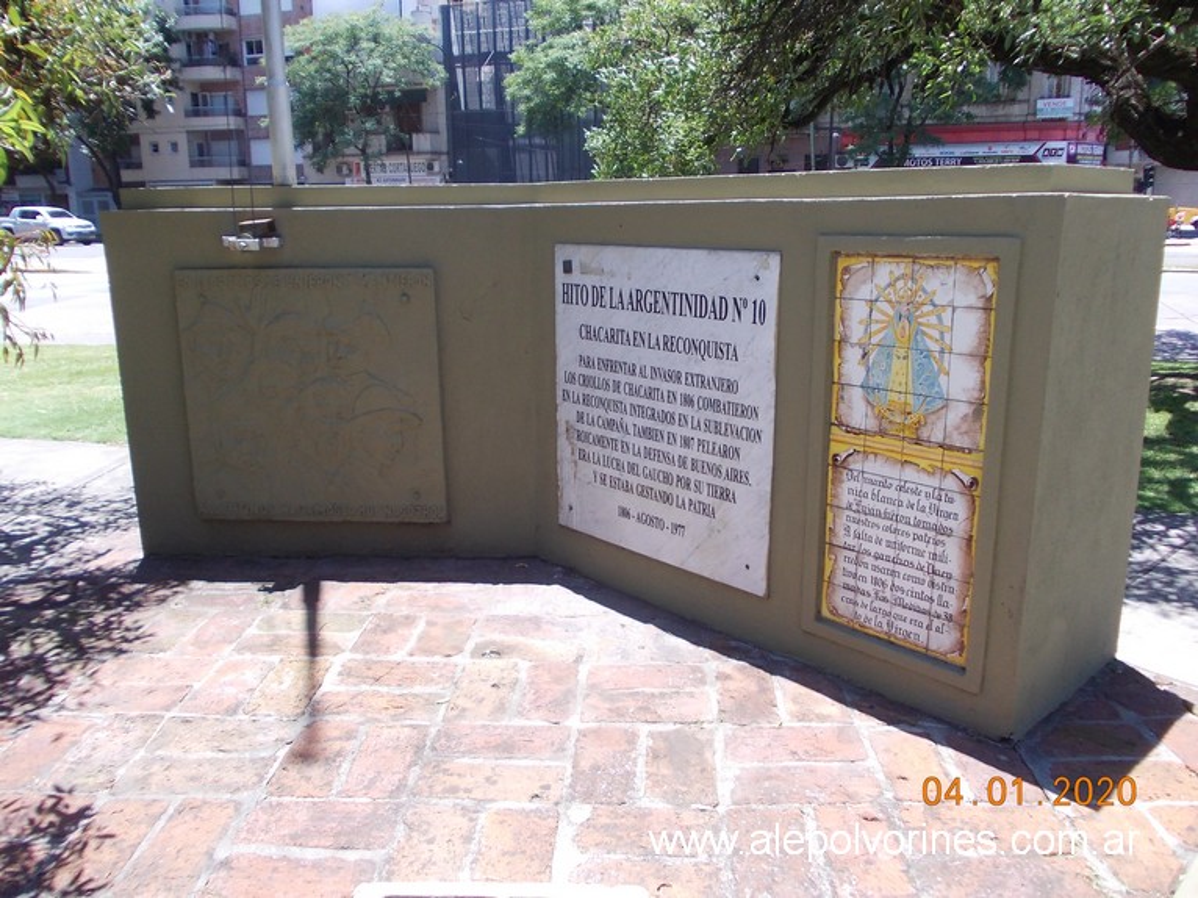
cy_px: 449
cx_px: 599
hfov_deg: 63.5
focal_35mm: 28
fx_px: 969
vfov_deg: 49.7
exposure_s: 1/500
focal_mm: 4
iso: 80
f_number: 2.7
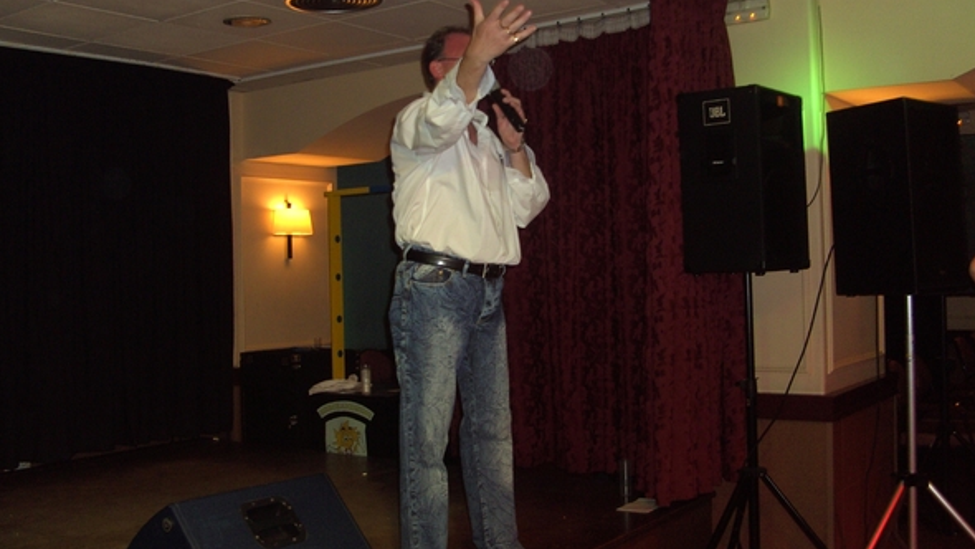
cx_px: 483
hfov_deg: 49.4
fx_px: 1060
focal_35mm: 41
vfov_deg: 29.0
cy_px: 223
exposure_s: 1/50
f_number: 2.8
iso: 100
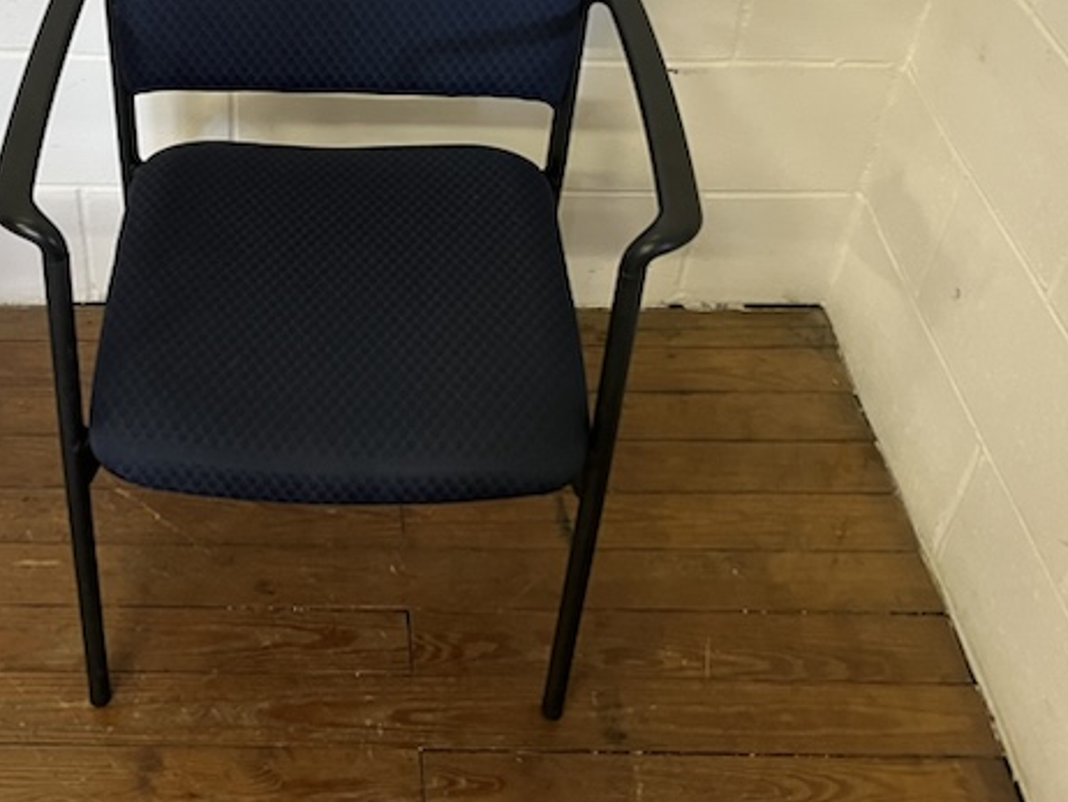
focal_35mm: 45
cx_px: 310
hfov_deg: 41.2
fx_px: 1389
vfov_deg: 31.5
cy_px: 178
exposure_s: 1/60
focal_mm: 5.1
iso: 500
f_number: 1.6
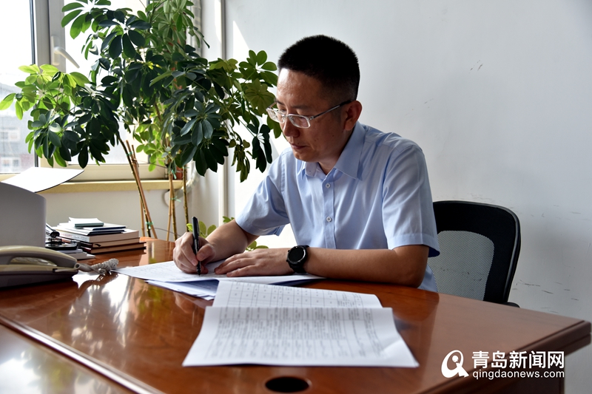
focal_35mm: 38
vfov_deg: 35.0
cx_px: 296
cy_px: 197
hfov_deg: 50.7
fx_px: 625
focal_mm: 38
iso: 640
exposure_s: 1/500
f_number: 4
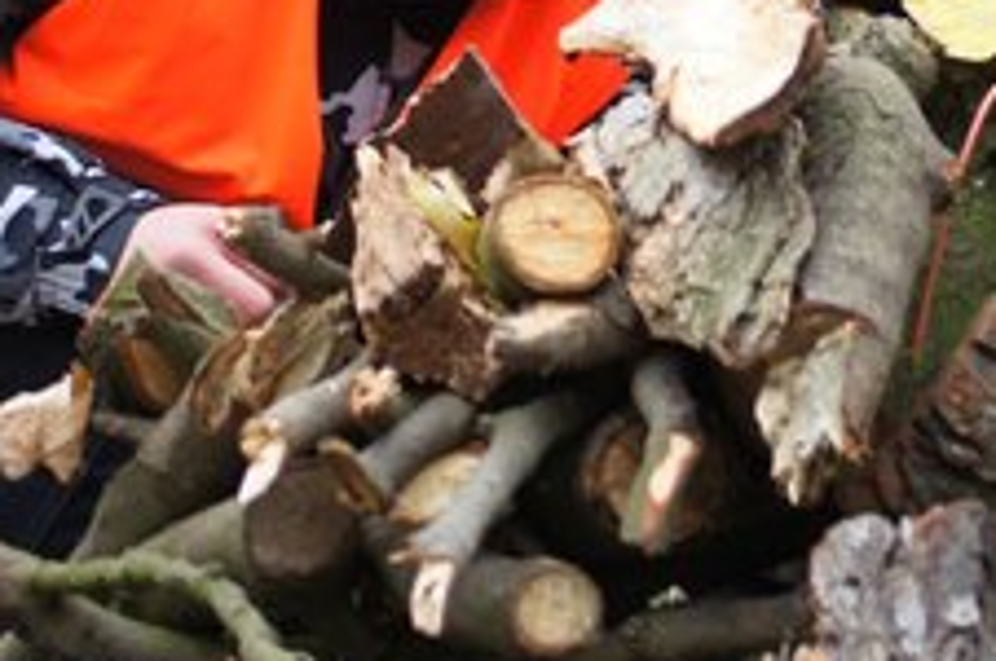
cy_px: -229
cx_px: 934
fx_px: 6560
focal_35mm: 237
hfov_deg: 8.6
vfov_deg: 5.7
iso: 250
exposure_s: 1/100
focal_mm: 55
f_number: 4
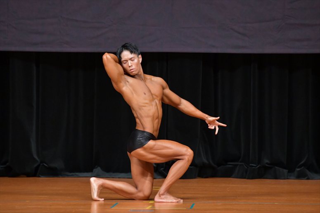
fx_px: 3065
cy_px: 106
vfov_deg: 4.0
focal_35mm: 345
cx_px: 160
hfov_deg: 6.0
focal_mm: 230
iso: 5000
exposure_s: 1/400
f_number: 5.6
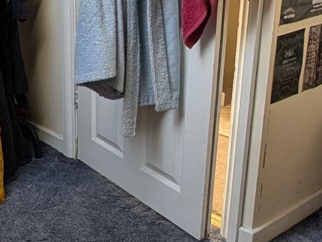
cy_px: 109
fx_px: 531
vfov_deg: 25.7
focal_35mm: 57
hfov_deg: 32.2
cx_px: 34
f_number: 1.95
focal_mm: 2.23
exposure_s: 1/77.7
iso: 38
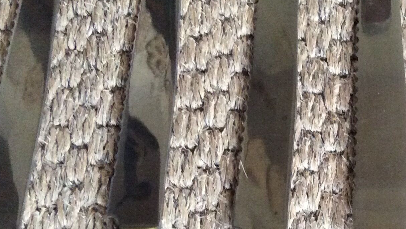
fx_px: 797
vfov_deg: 16.3
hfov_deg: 27.5
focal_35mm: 74
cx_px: 374
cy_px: 154
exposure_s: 1/17
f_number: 2.4
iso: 250
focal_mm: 3.3
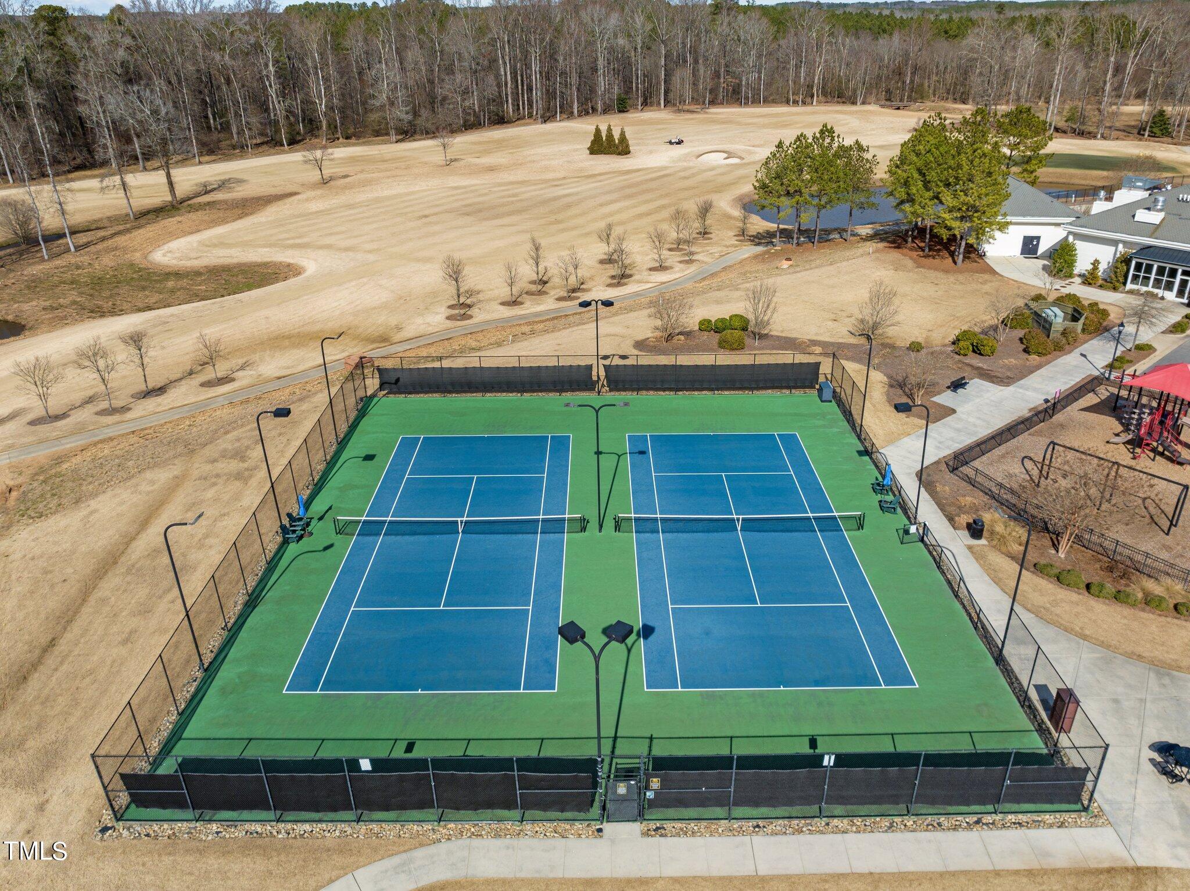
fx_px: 824
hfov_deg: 71.6
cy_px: 446
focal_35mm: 24
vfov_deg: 56.8
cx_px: 595
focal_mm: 12.29
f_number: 2.8
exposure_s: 1/1600
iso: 100
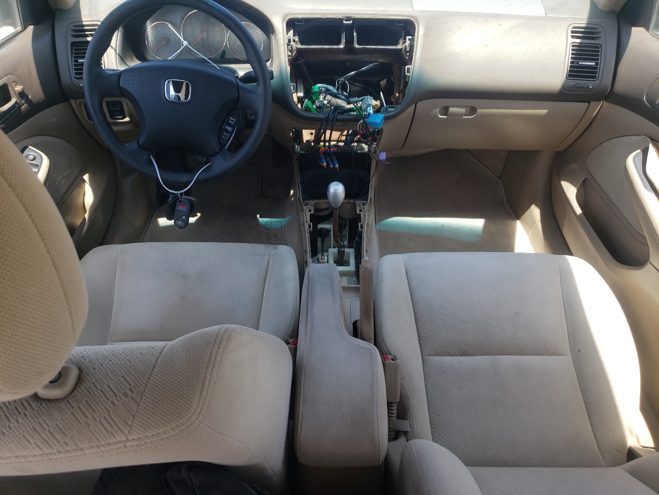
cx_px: 330
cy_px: 248
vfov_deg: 53.1
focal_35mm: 26
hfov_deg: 67.3
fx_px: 495
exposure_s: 1/370
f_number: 1.5
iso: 50
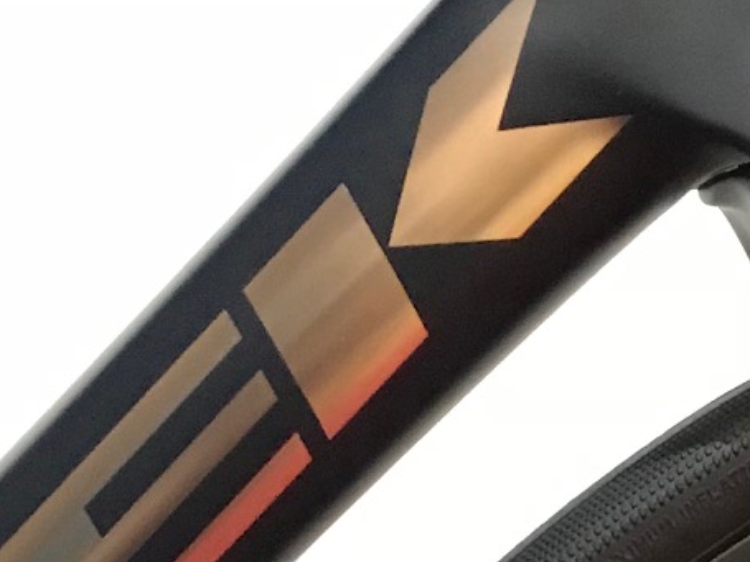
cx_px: 709
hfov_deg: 15.7
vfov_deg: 11.5
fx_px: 2686
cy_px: 827
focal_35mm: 124
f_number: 1.8
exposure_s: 1/13
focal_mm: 3.99
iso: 100
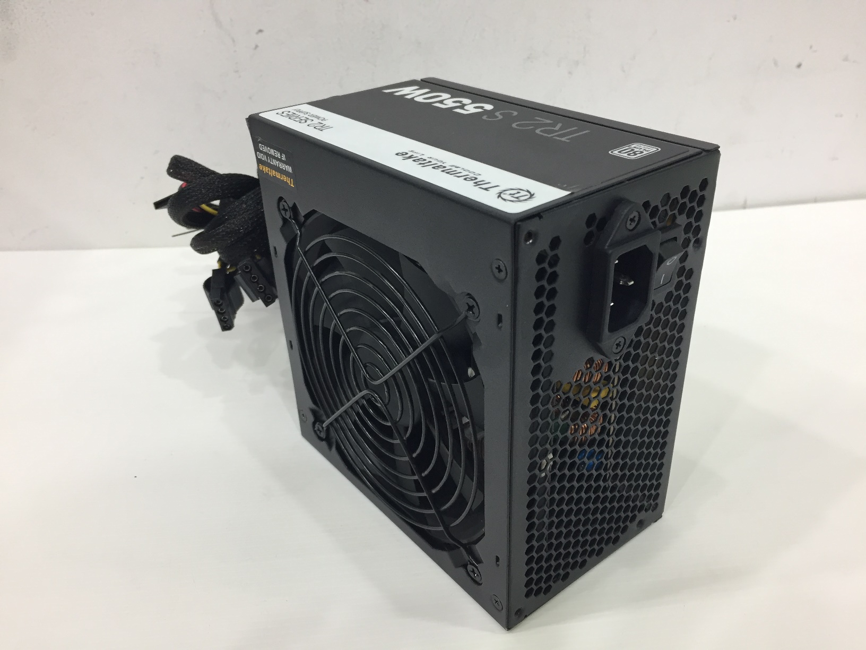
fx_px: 726
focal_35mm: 29
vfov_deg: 48.2
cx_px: 433
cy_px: 325
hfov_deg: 61.7
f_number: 2.2
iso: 100
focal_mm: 4.15
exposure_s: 1/33
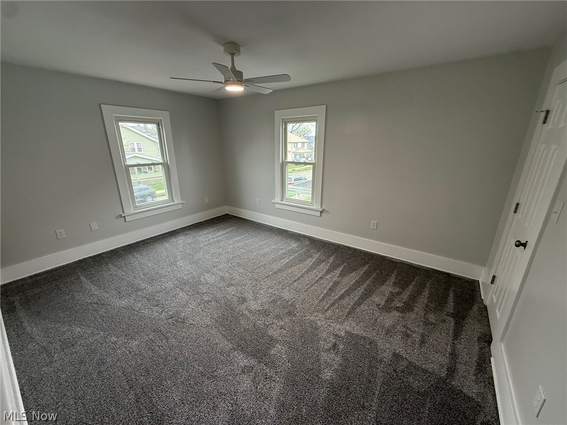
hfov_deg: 102.1
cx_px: 284
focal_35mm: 14
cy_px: 212
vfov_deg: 85.7
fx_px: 229
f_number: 2.2
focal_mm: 2.22
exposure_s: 1/100
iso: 125
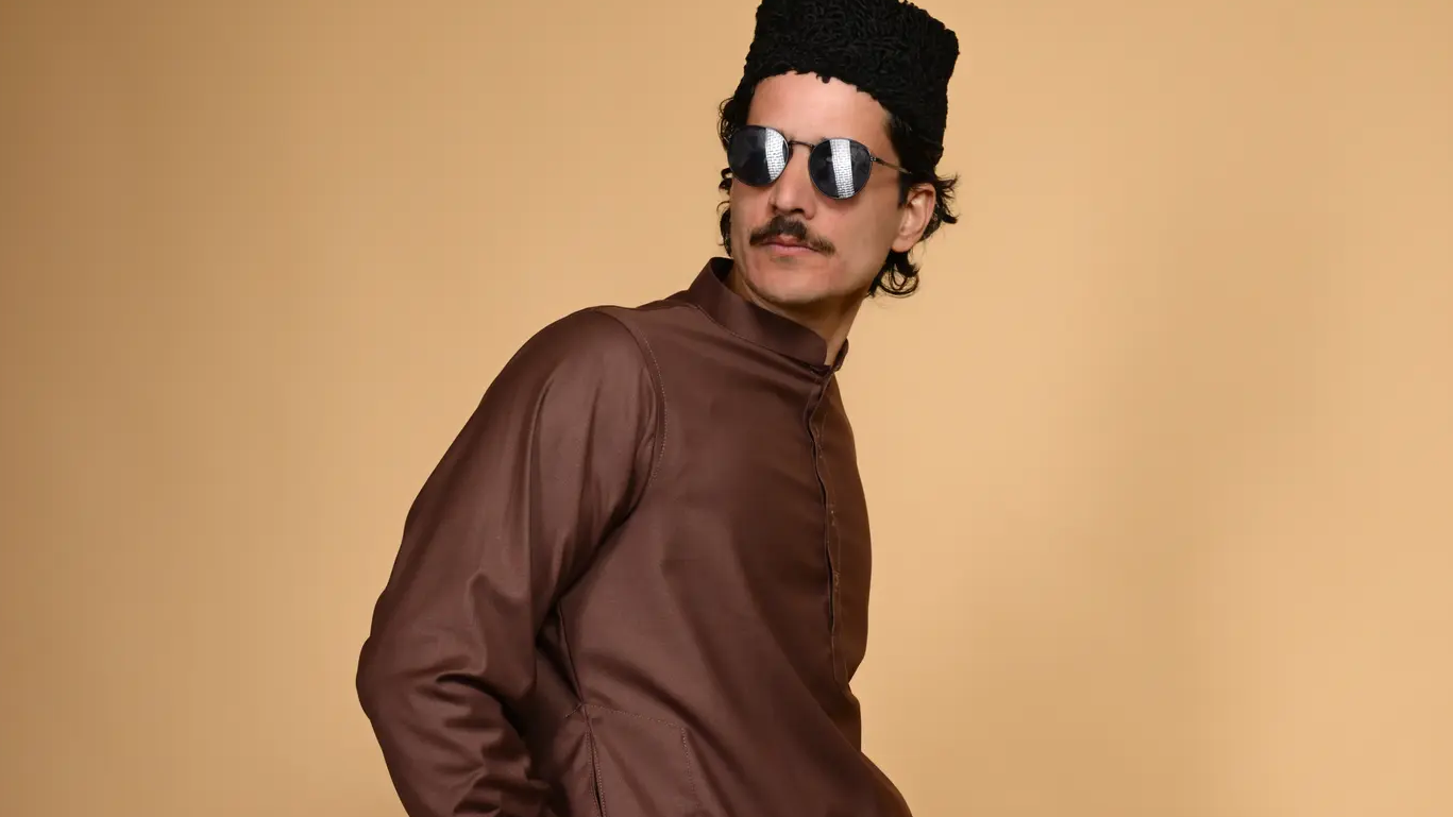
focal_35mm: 84
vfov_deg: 14.0
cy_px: 938
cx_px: 889
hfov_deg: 25.2
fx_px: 3236
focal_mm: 43
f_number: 7.1
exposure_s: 1/200
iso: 160
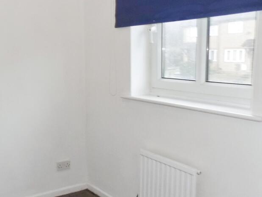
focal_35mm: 38
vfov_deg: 37.2
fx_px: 288
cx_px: 48
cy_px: 134
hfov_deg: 46.1
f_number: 3.1
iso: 200
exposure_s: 1/30
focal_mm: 4
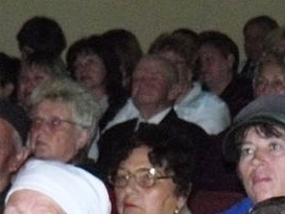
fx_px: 2199
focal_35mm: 267
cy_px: 205
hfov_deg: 7.4
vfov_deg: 5.6
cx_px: 21
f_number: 3.2
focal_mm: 12.6
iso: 400
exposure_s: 1/30
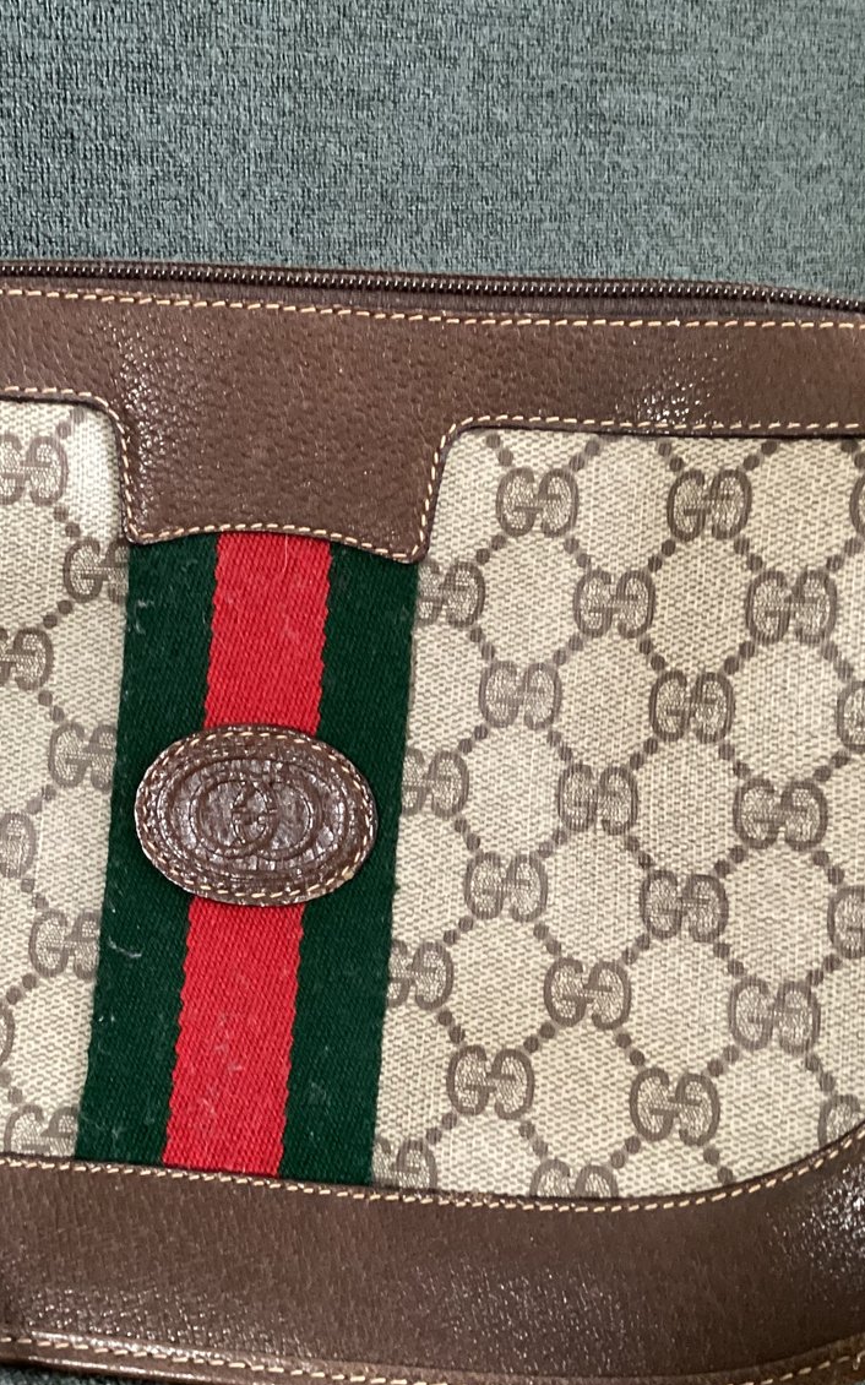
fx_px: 1660
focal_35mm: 44
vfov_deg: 45.3
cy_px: 692
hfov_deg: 29.0
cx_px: 270
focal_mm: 3.3
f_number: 2.4
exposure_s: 1/40
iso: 400
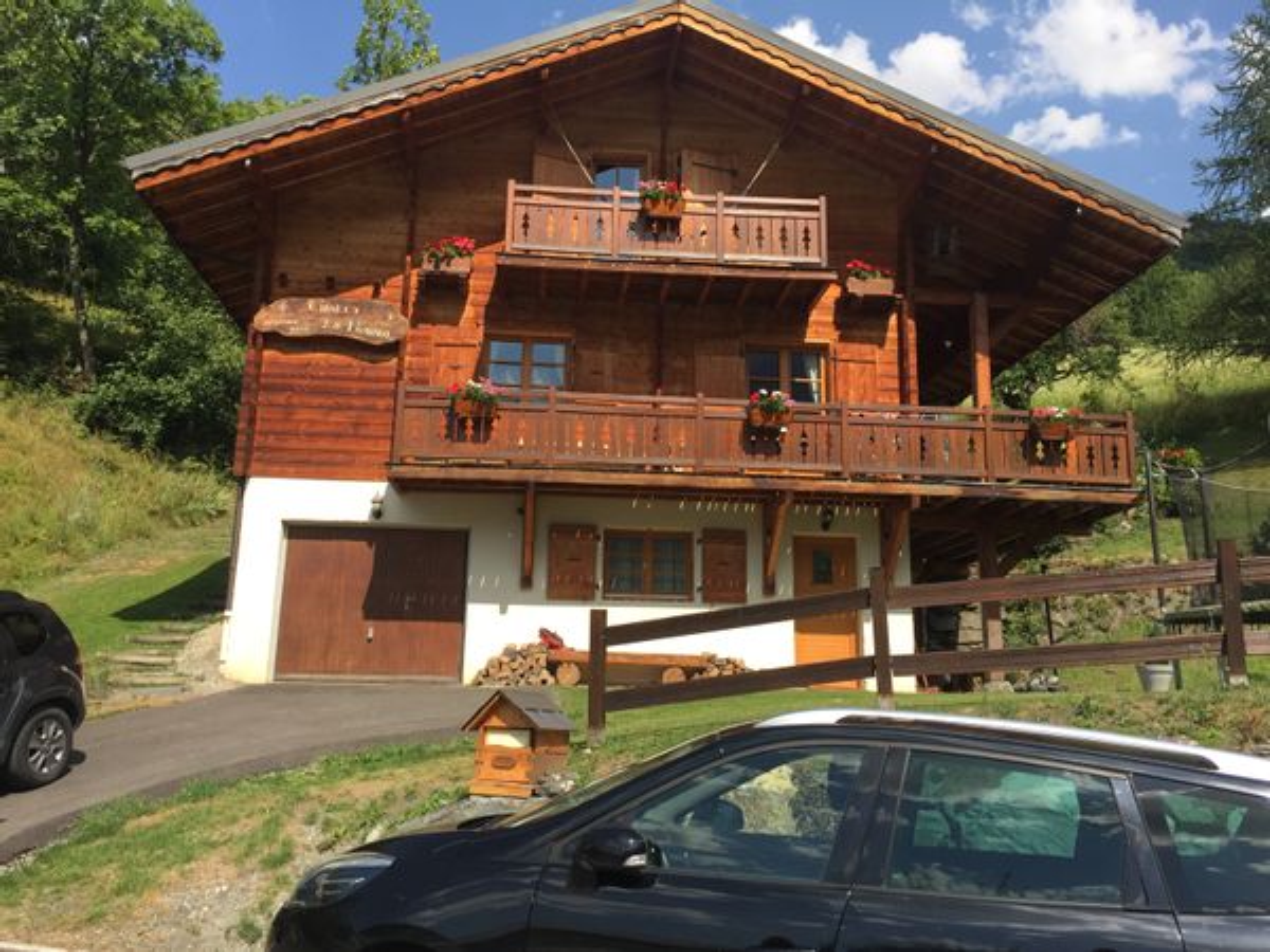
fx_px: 1064
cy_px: 476
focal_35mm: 29
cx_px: 635
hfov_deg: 61.7
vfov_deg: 48.2
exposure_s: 1/1364
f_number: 2.2
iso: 32
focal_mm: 4.15
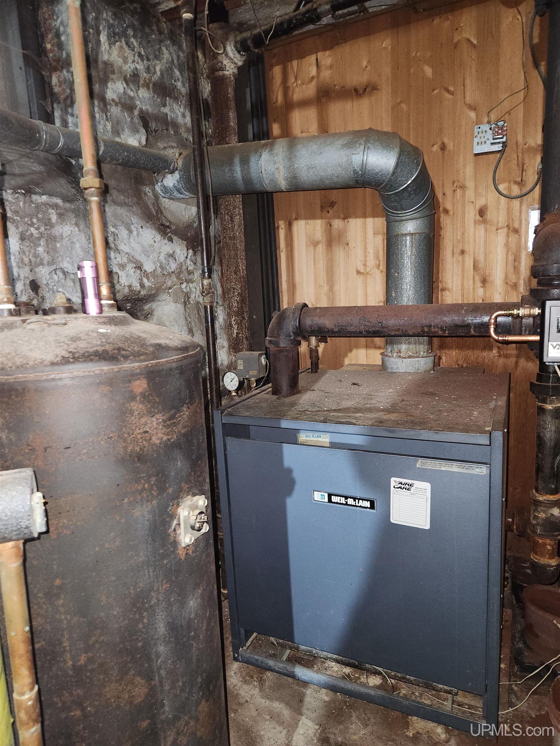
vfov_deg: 73.9
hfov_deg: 58.9
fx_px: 496
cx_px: 280
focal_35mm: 23
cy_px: 373
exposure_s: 1/8
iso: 800
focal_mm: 5.4
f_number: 1.8
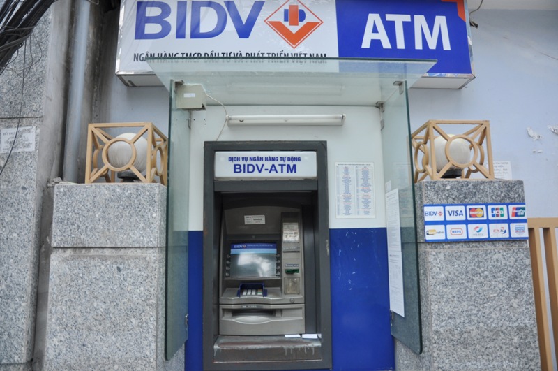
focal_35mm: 24
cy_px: 186
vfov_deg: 53.0
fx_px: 371
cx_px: 279
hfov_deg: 73.8
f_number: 3.5
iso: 200
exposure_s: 1/250
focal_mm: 16
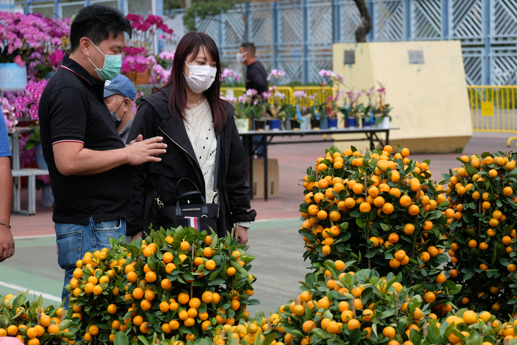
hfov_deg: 18.1
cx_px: 258
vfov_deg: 12.1
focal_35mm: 113
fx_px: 1623
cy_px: 172
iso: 200
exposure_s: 1/250
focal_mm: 75.4
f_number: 5
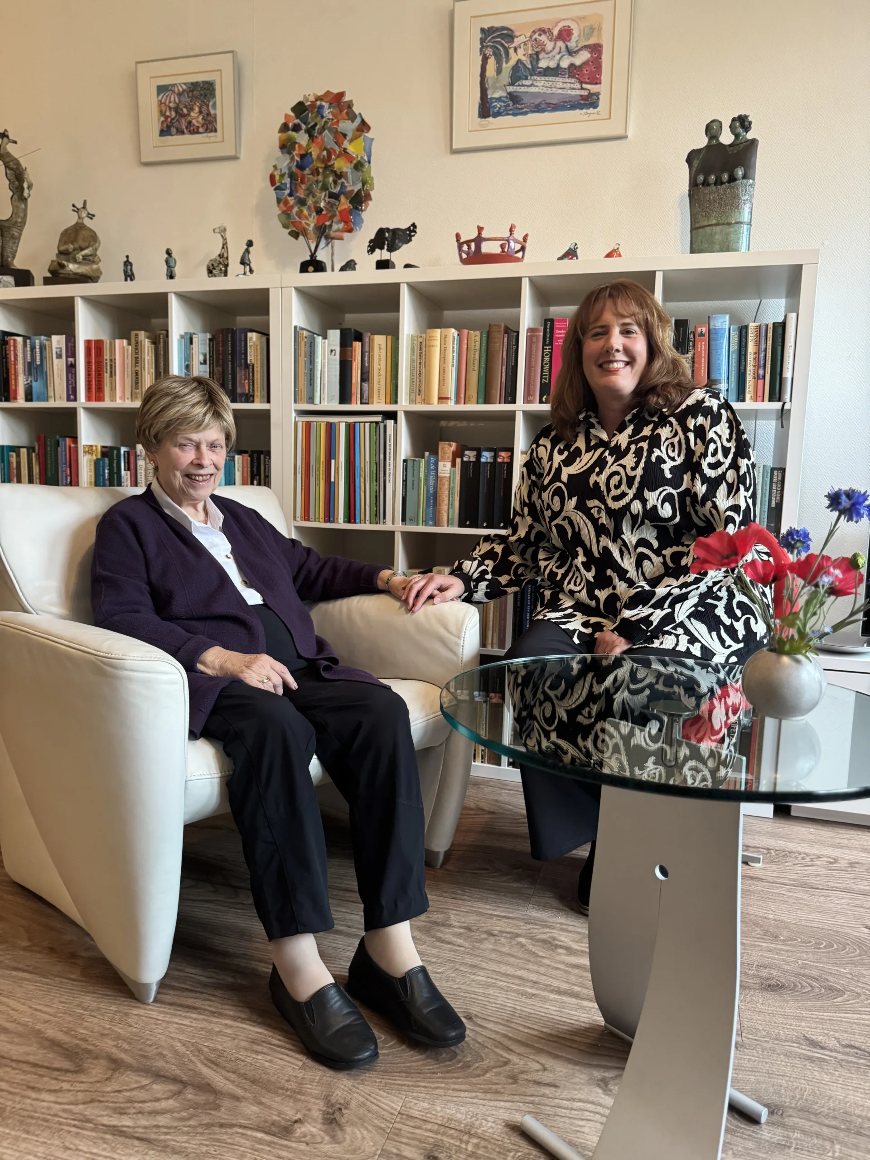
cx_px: 435
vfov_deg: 71.6
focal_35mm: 24
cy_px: 580
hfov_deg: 56.8
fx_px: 804
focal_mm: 6.76
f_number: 1.78
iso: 500
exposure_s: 1/50
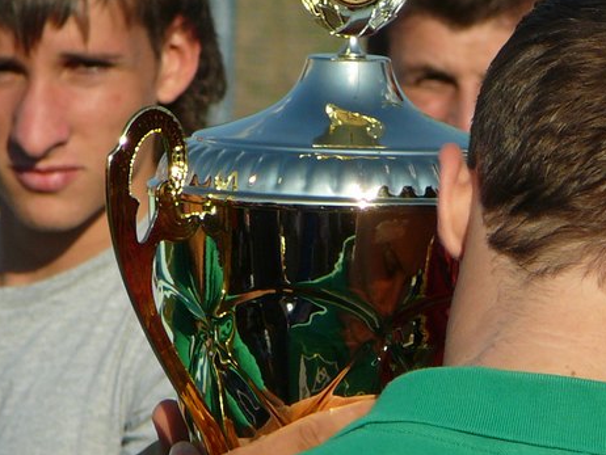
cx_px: 355
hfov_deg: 3.6
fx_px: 9704
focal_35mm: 554
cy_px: 299
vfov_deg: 2.7
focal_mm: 38
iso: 80
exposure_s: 1/640
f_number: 4.1
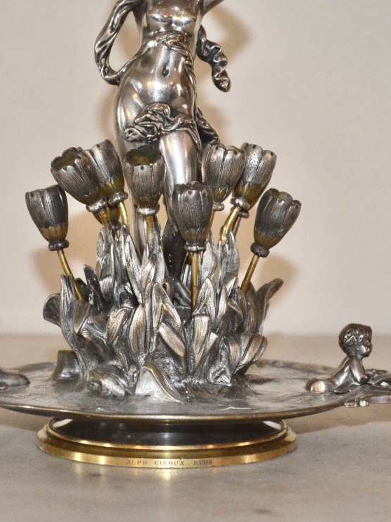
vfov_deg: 15.4
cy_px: 261
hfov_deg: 11.6
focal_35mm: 128
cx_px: 197
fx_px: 1924
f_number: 5.6
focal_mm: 55
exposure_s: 1/60
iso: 3200
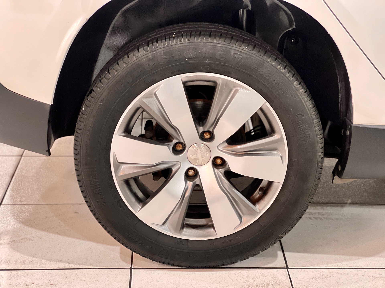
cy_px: 144
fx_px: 856
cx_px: 192
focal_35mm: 77
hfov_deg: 25.3
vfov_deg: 19.1
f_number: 2.8
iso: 400
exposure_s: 1/24
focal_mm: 9
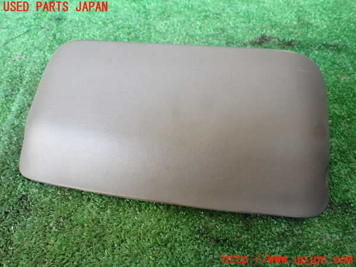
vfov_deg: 46.8
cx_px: 178
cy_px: 134
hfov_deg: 60.0
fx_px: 309
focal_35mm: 30
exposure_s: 1/125
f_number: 2.3
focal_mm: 5.4
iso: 800
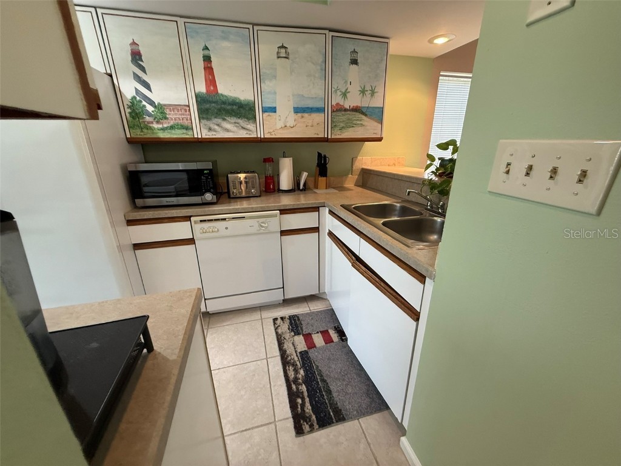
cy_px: 233
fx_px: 251
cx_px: 310
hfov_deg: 102.1
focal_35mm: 14
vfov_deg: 85.7
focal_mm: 2.22
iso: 250
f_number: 2.2
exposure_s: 1/60
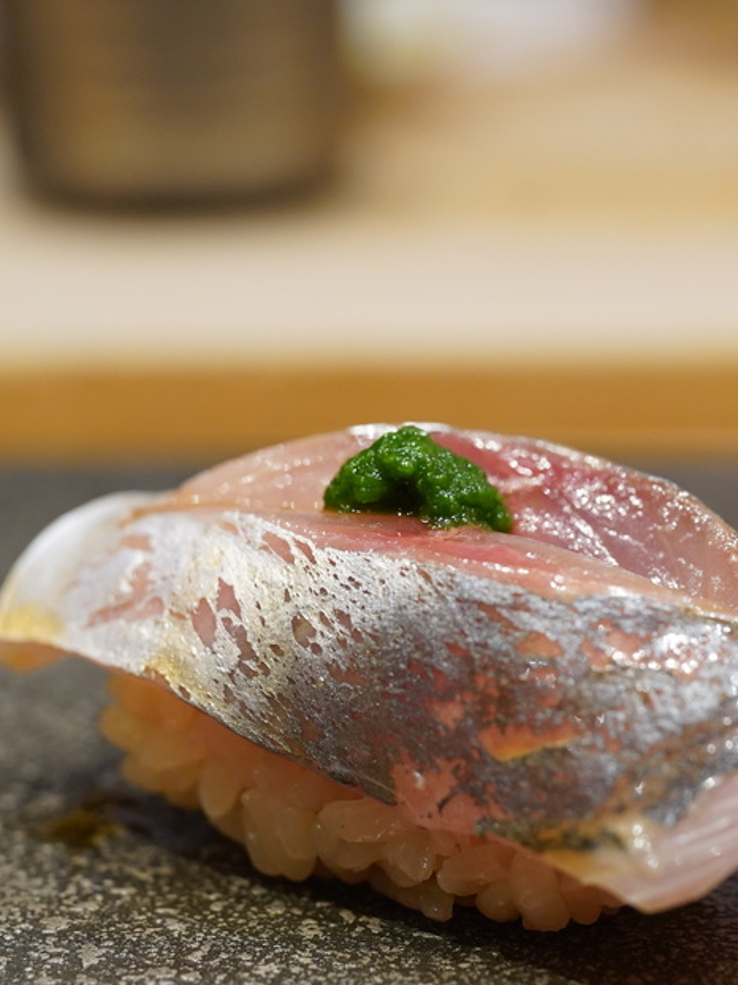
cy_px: 535
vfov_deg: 25.7
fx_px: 2162
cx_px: 477
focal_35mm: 76
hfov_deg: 19.3
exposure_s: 1/160
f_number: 4
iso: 1250
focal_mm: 35
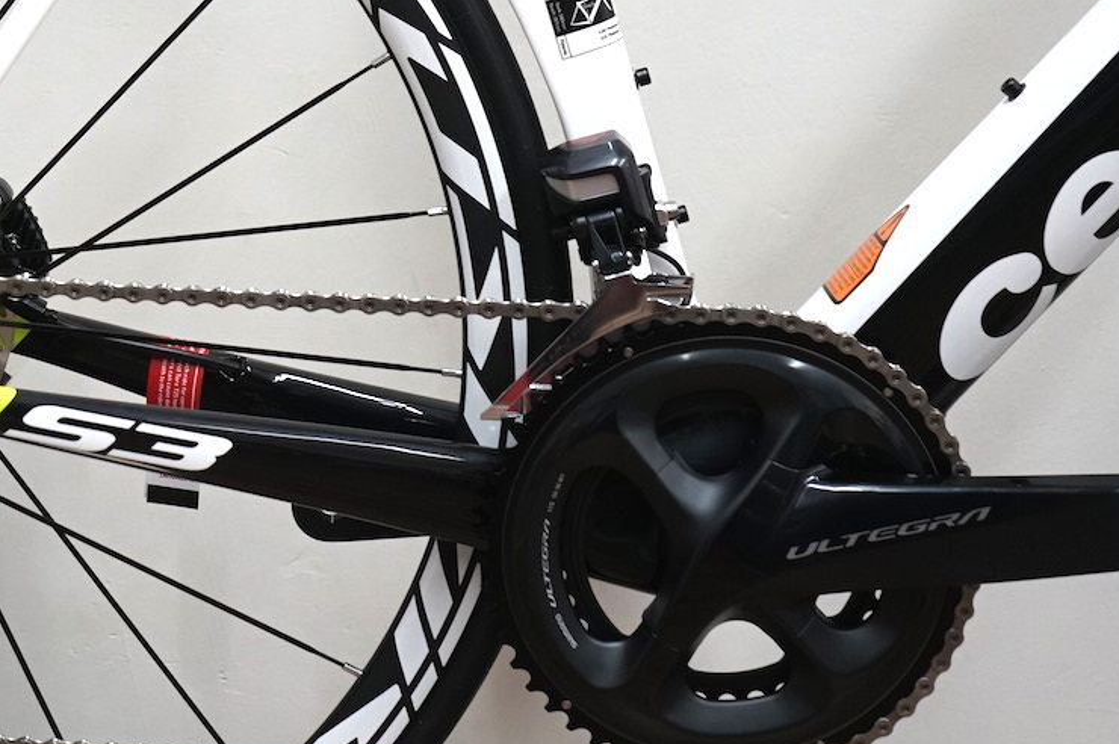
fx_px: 2888
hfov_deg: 21.6
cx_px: 168
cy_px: 89
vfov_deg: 14.5
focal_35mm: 93
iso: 1000
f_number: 4.5
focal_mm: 43
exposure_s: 1/60
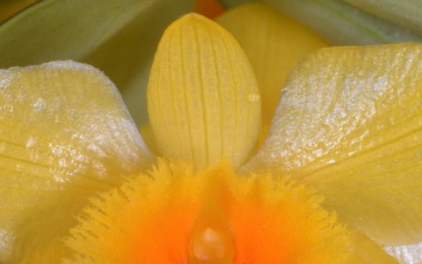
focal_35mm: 141
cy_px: 190
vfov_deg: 9.3
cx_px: 205
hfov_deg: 14.8
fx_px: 1621
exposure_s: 1/60
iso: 1600
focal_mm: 60
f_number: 20
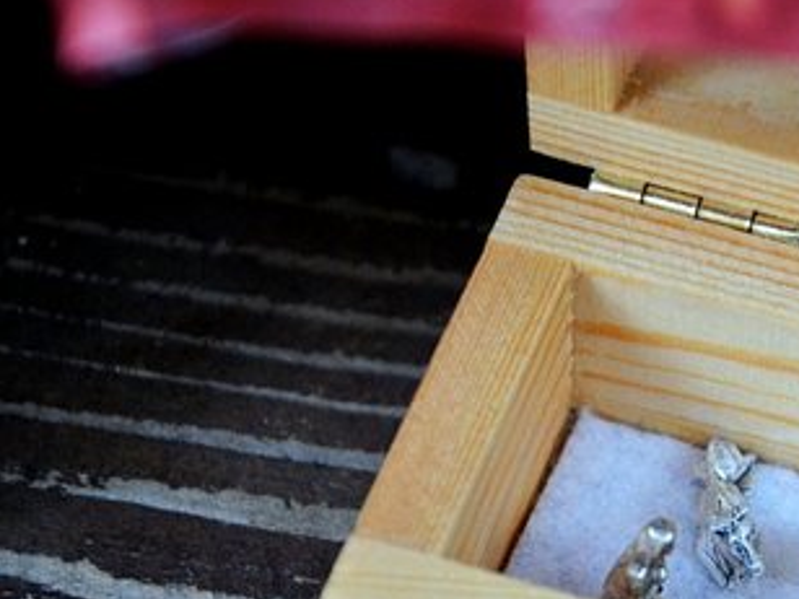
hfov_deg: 7.8
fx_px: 5840
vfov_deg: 5.9
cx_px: 693
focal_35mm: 253
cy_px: 421
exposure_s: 1/60
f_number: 5.6
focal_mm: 90
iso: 1250
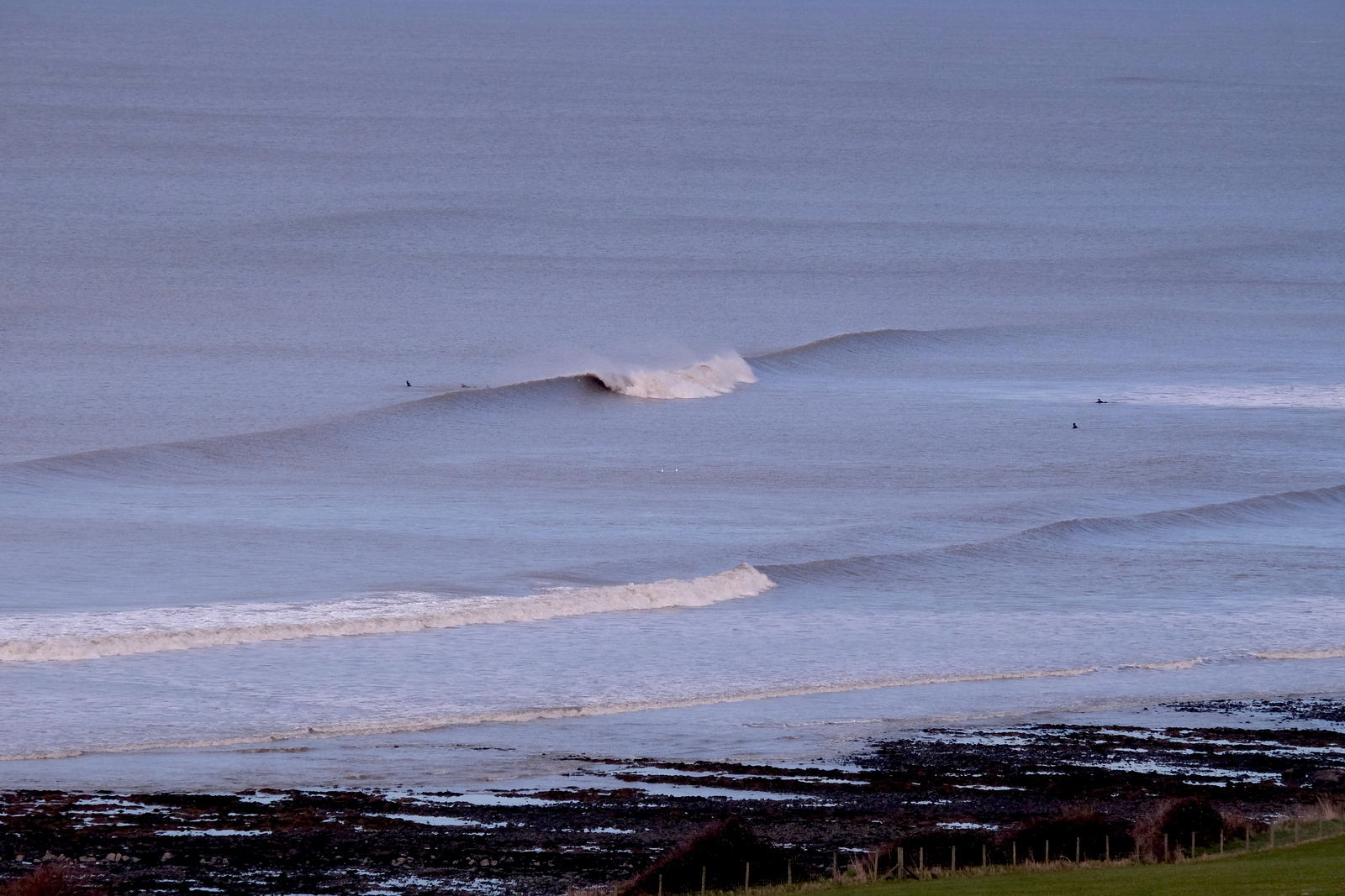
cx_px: 672
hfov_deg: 6.0
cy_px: 448
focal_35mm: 345
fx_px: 12890
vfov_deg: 4.0
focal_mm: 230
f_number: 16
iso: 1600
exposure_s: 1/1000
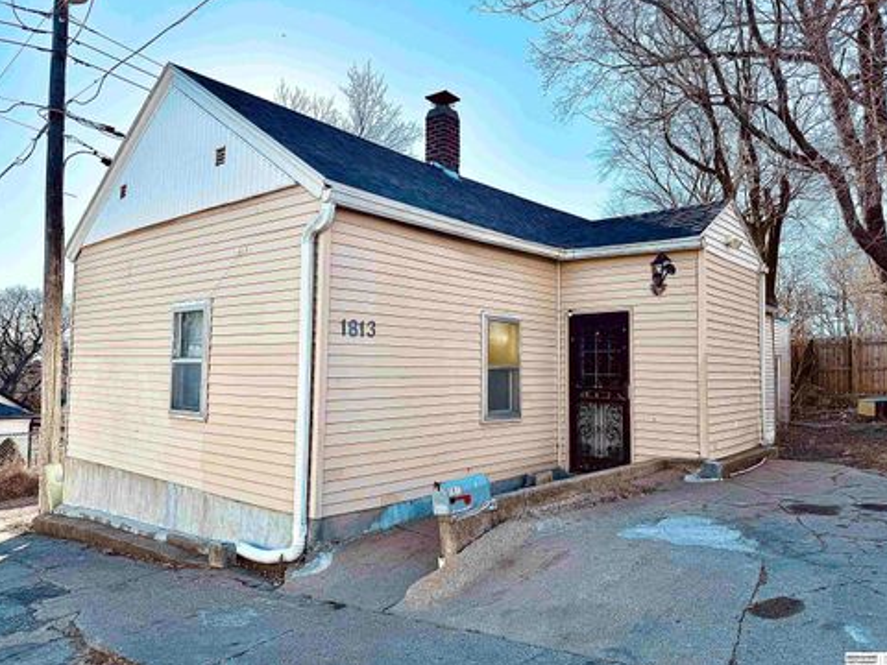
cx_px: 453
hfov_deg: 69.4
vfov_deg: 54.9
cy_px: 324
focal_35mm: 25
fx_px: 641
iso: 100
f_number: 1.78
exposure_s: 1/2801
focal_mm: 6.76
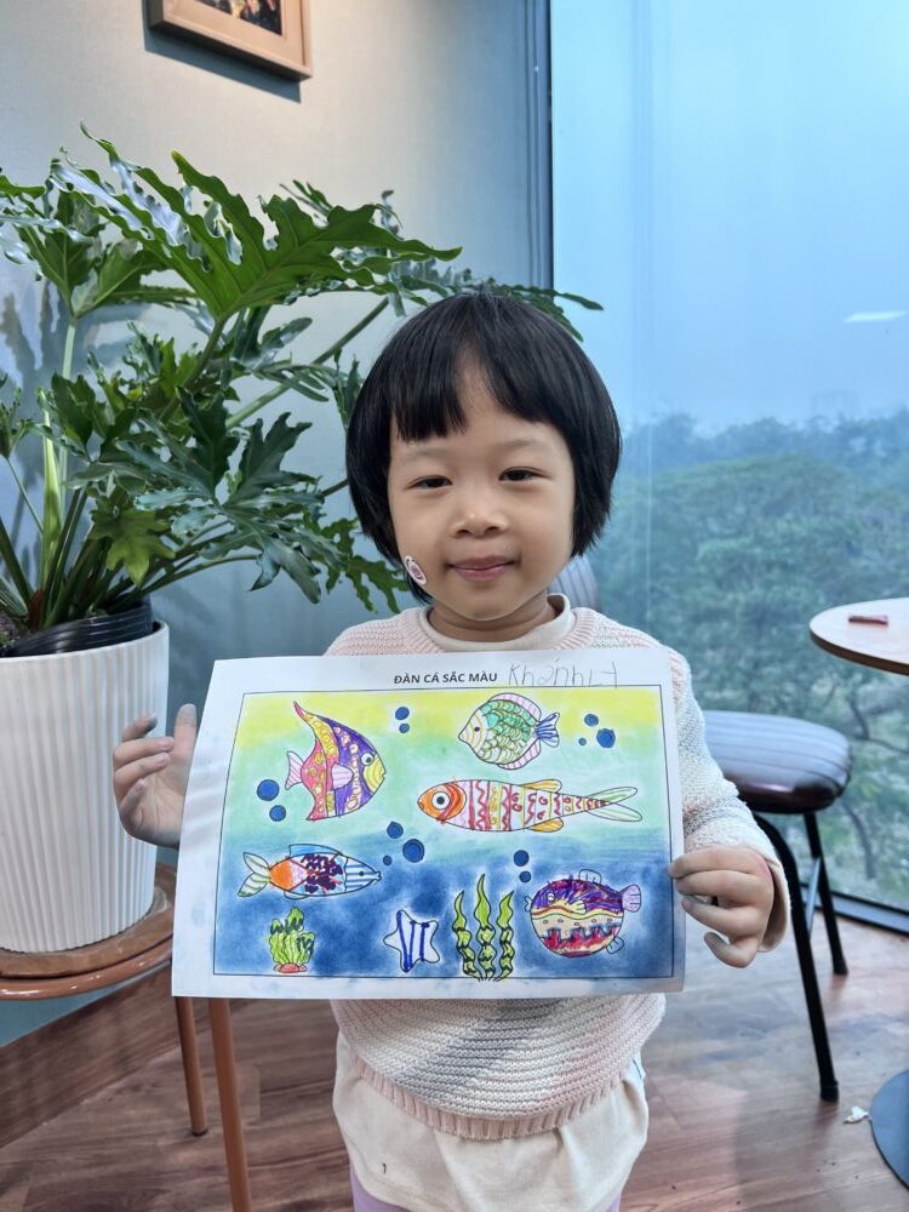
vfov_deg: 67.3
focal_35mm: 26
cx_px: 454
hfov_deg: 53.1
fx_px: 910
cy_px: 606
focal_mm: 5.7
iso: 50
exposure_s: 1/100
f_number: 1.5
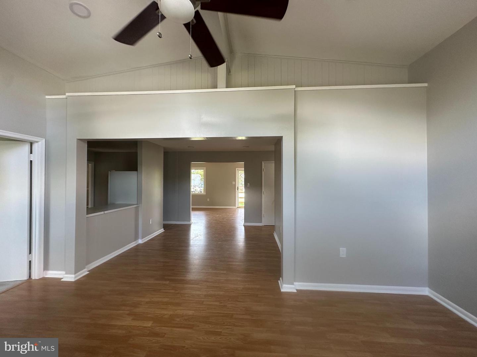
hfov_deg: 102.1
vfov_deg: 85.7
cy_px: 178
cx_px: 238
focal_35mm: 14
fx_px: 193
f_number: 2.2
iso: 125
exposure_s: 1/99
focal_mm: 2.22
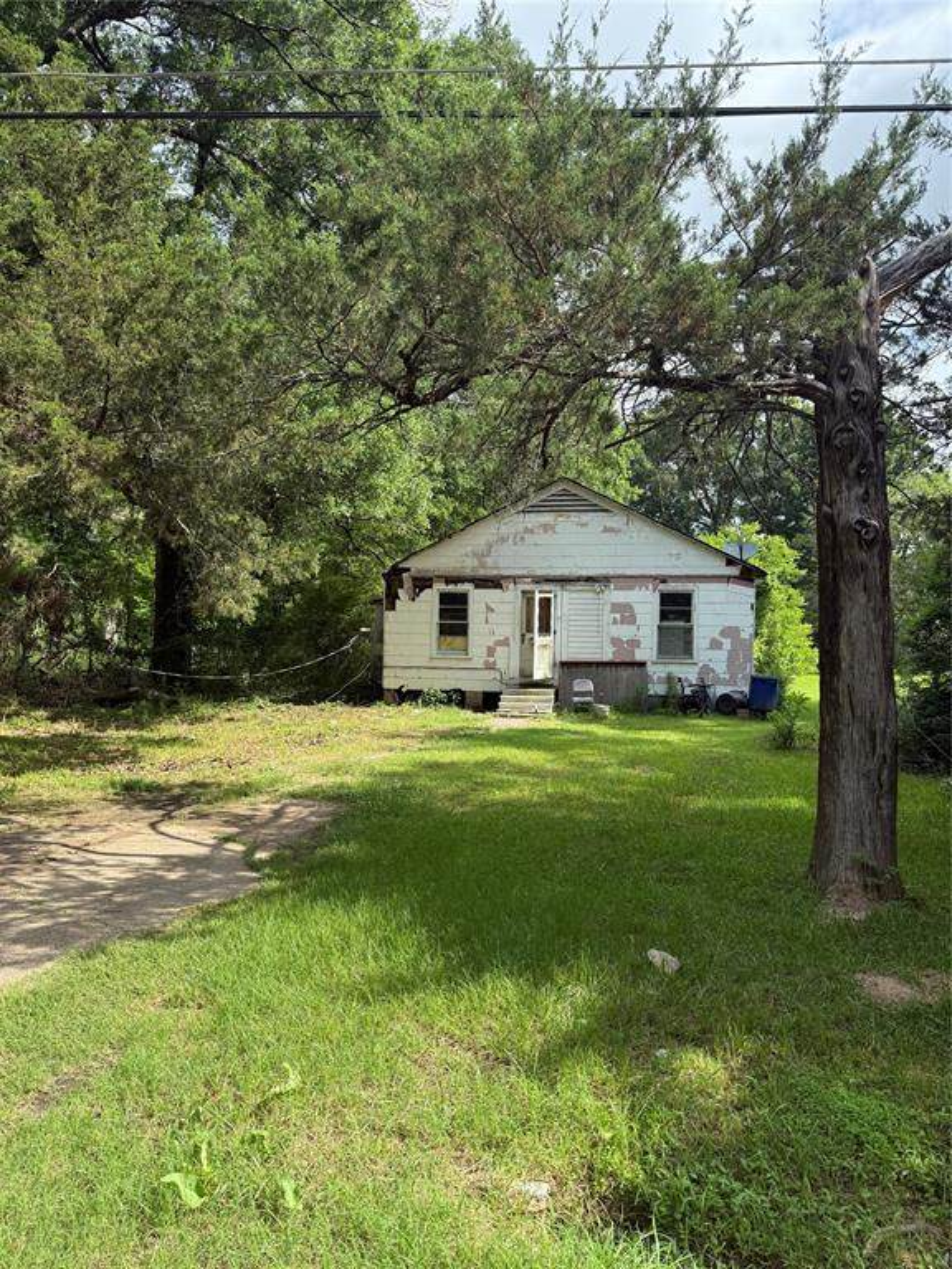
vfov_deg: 71.6
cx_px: 476
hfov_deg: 56.8
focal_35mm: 24
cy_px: 634
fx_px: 880
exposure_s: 1/2000
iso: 100
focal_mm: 6.76
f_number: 1.78
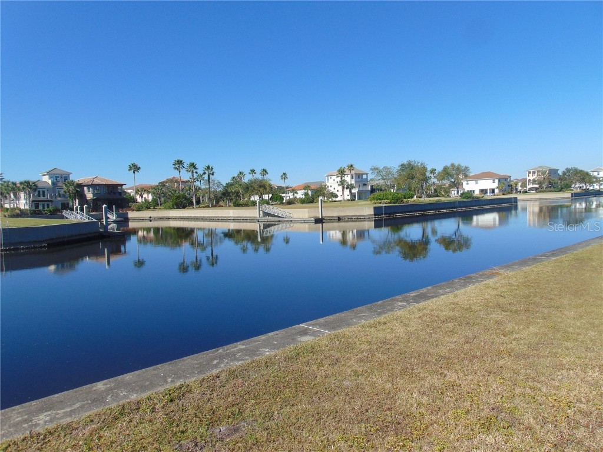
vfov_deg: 54.9
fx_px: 435
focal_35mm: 25
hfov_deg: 69.4
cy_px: 226
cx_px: 302
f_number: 7.7
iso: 80
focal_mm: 4.5
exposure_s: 1/250
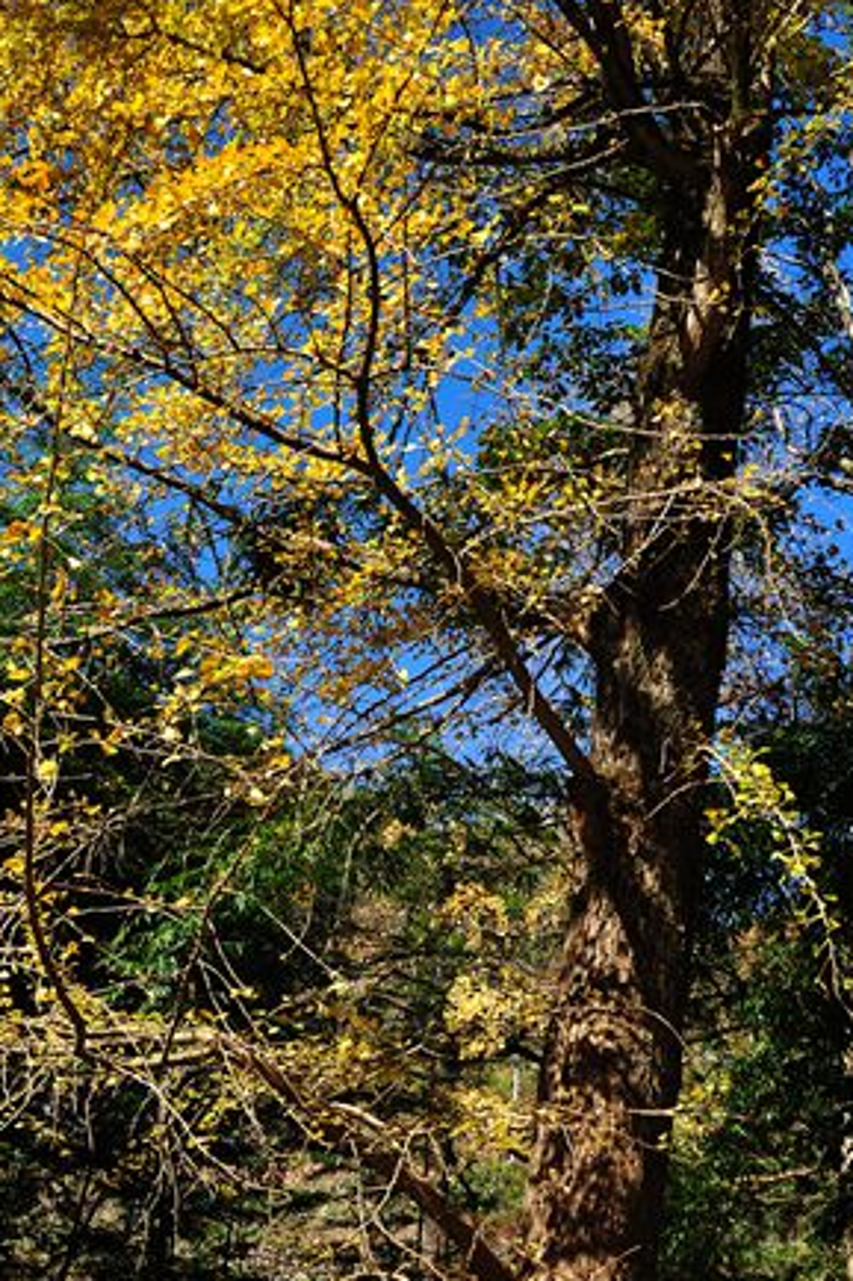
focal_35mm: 54
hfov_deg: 25.0
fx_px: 1921
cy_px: 821
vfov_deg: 36.6
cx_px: 407
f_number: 8
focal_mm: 26
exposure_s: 1/200
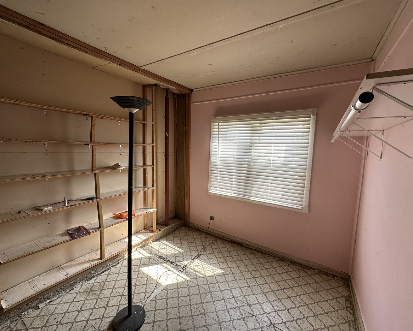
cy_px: 162
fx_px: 183
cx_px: 205
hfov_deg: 96.8
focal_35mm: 15
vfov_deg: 84.0
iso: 50
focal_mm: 2.22
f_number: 2.2
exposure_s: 1/99
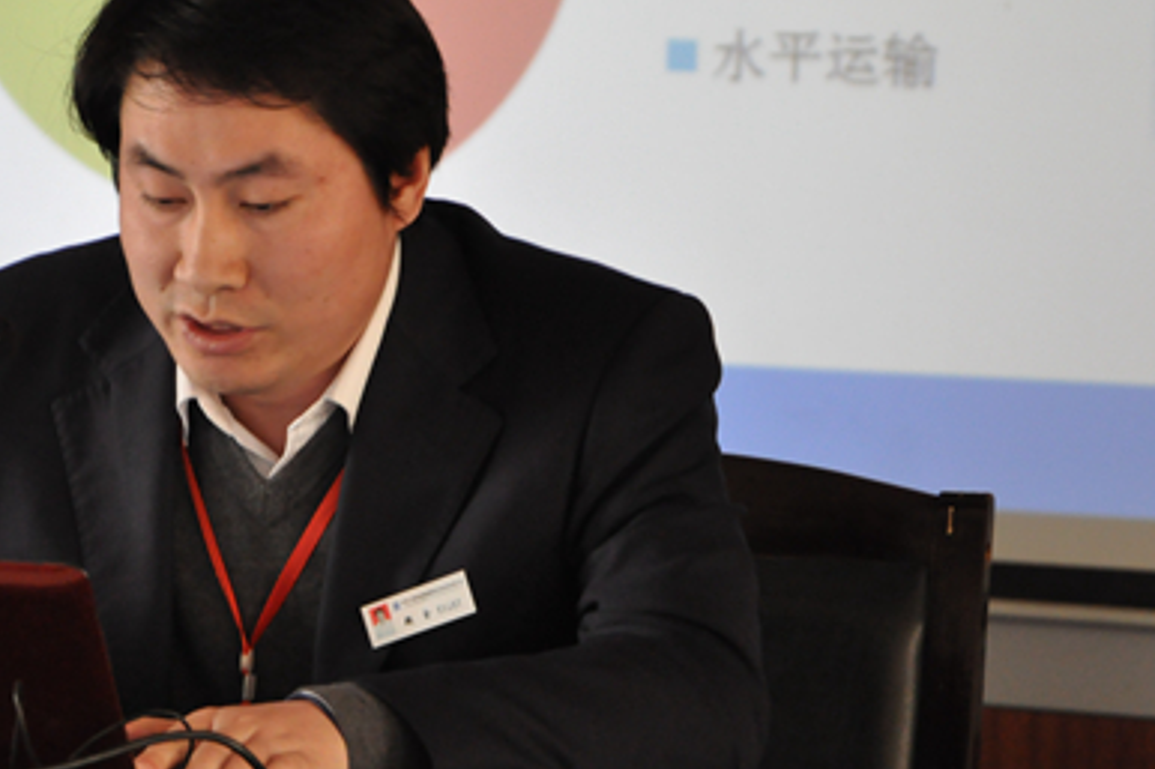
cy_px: 322
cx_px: 362
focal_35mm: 245
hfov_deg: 8.4
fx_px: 7850
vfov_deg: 5.6
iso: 1600
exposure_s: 1/20
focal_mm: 105
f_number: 5.6
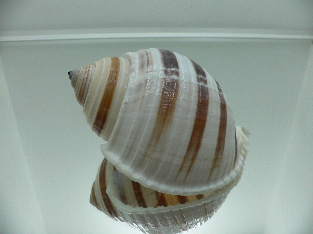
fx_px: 316
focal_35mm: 35
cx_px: 156
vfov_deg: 40.7
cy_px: 117
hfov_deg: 52.6
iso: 80
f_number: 2.8
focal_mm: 4.6
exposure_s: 1/80
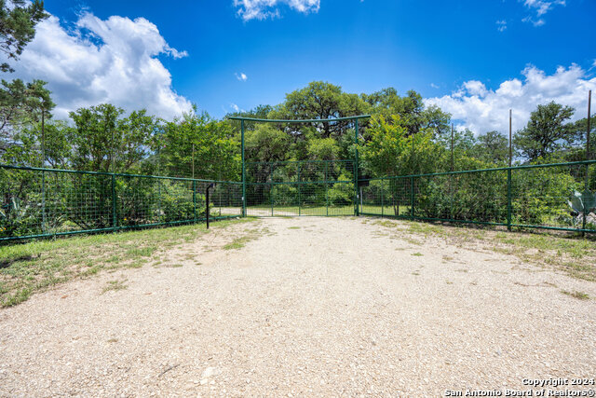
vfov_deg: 73.8
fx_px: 265
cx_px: 298
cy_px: 199
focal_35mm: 16
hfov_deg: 96.7
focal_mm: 16
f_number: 7.1
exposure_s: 1/1600
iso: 100
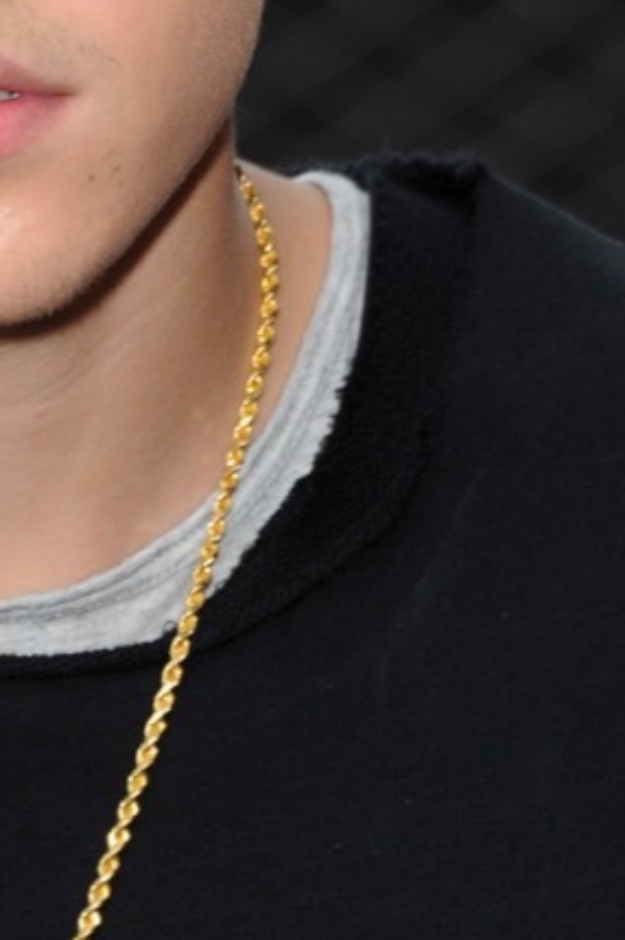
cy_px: 160
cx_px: -48
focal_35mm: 447
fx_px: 11659
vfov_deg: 4.6
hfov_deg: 3.1
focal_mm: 160
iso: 800
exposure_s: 1/320
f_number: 8
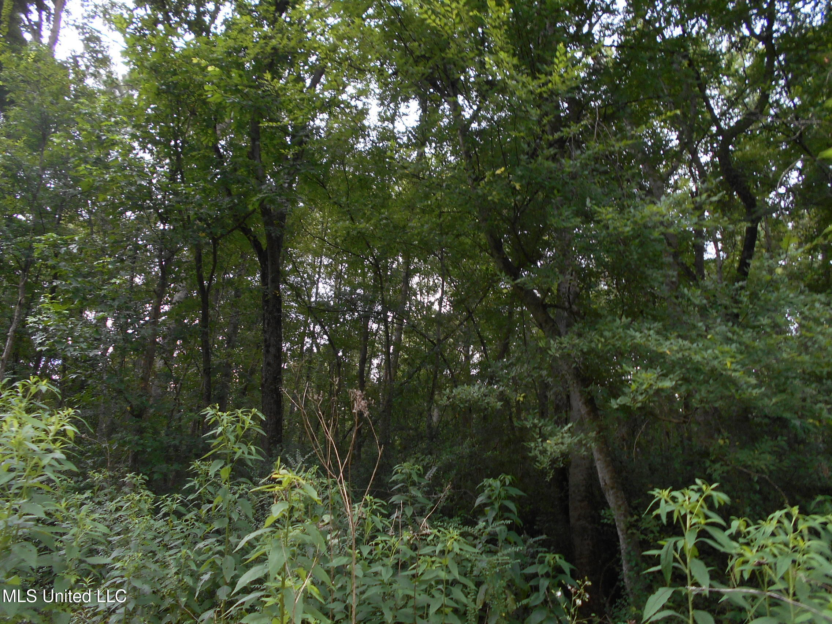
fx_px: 625
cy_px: 312
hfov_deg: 67.3
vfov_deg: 53.1
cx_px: 416
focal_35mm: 26
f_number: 3.2
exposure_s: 1/40
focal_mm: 4.6
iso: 80
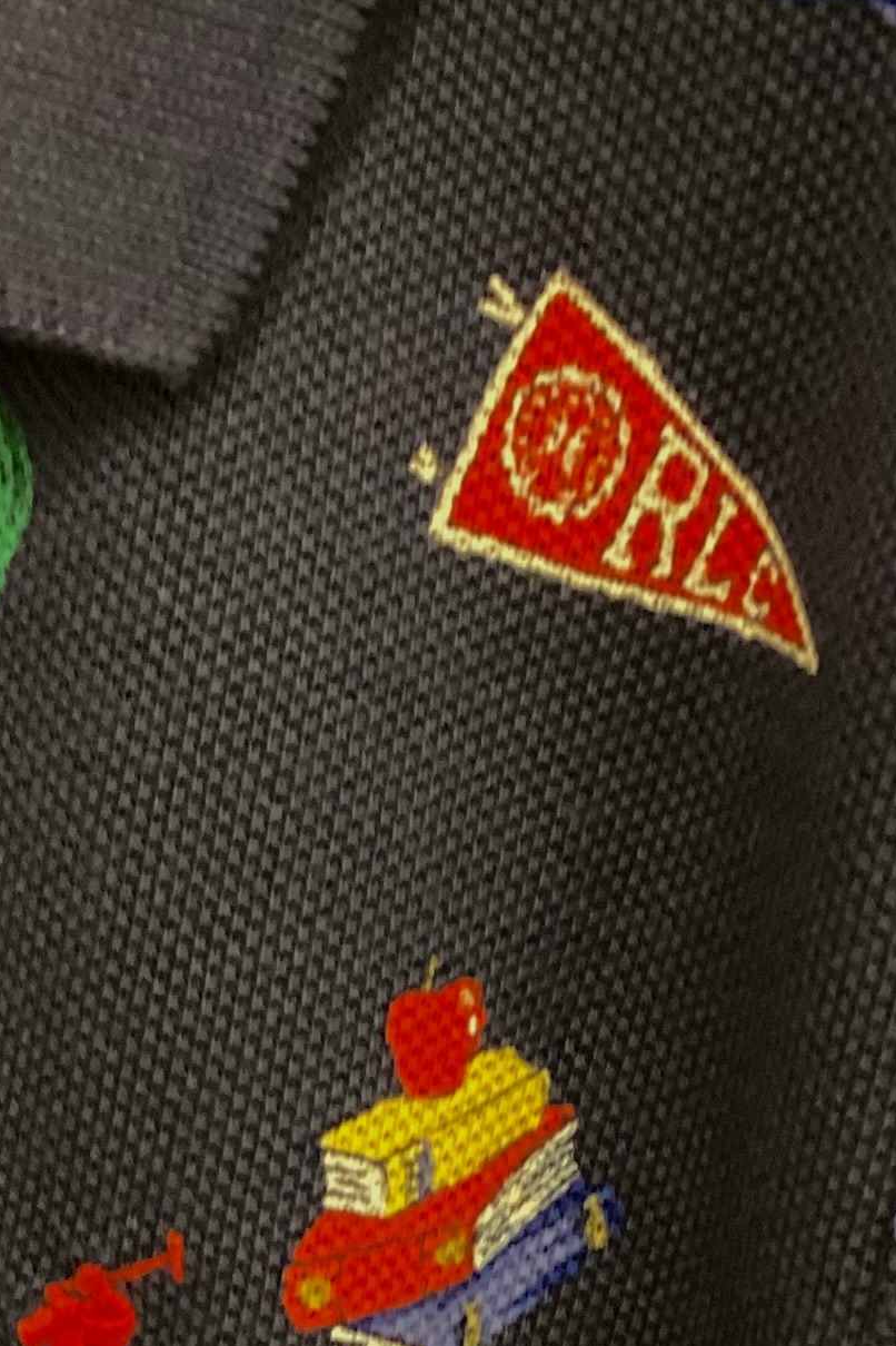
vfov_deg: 22.7
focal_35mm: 87
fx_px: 3250
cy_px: 1237
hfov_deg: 15.6
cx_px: 232
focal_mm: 3.3
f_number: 2.4
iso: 500
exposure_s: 1/25
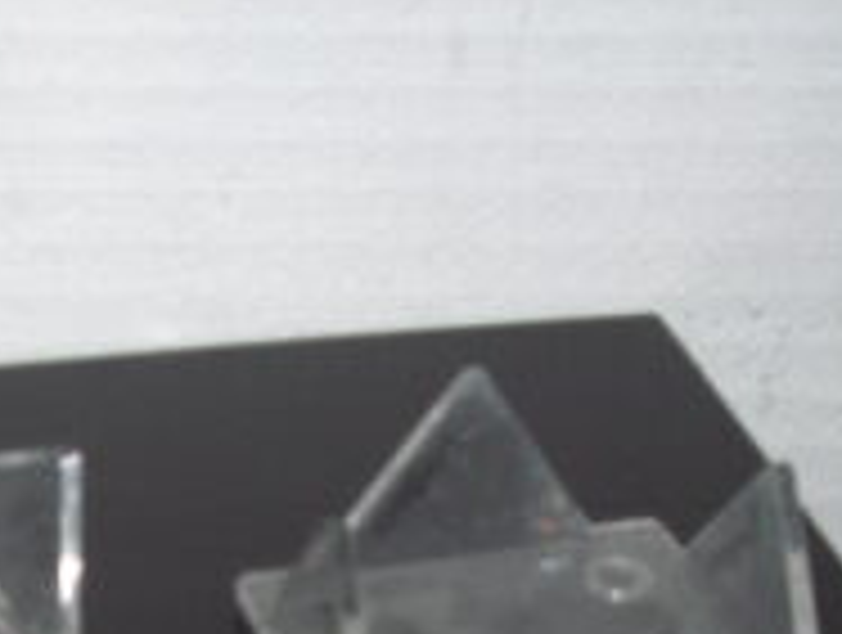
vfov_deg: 13.7
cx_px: 252
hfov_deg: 18.8
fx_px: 2535
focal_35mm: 104
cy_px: 843
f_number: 2.7
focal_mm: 6.2
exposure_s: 1/30
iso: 200
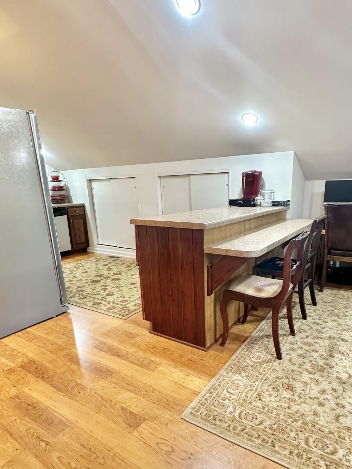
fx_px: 285
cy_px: 266
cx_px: 205
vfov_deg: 78.6
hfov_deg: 63.1
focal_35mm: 21
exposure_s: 1/60
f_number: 2.2
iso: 200
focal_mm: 2.22
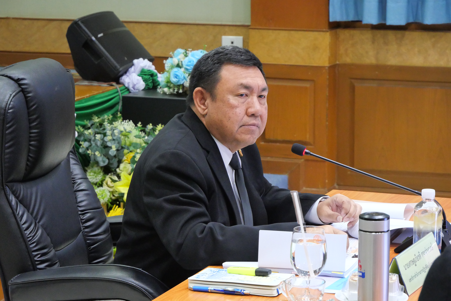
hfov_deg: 17.3
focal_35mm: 118
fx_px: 1479
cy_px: 150
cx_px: 226
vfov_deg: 11.6
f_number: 5.6
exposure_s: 1/50
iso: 3200
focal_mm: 57
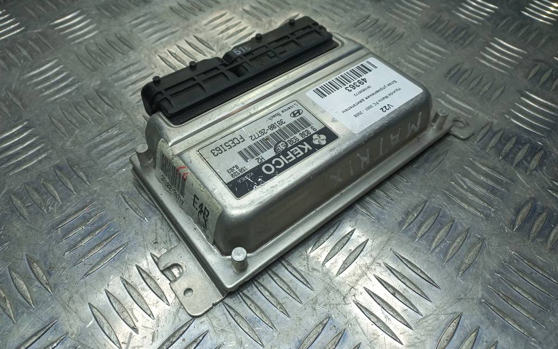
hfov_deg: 68.4
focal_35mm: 27
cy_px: 146
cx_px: 278
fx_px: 411
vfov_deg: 45.8
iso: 25
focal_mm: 4.6
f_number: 1.8
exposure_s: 1/100
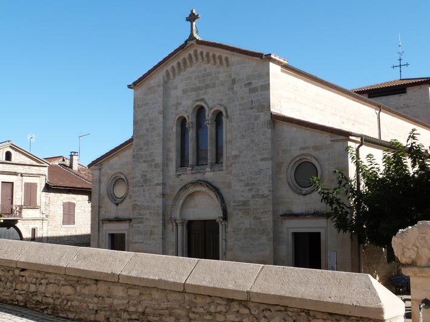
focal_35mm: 45
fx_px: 559
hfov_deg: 42.1
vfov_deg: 32.2
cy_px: 172
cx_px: 232
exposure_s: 1/320
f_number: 5.6
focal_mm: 7.1
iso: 100
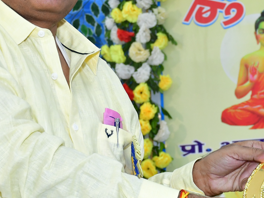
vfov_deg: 8.5
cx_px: 195
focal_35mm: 175
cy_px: 99
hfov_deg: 11.3
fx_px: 1335
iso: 800
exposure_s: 1/125
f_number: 5.6
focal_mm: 40
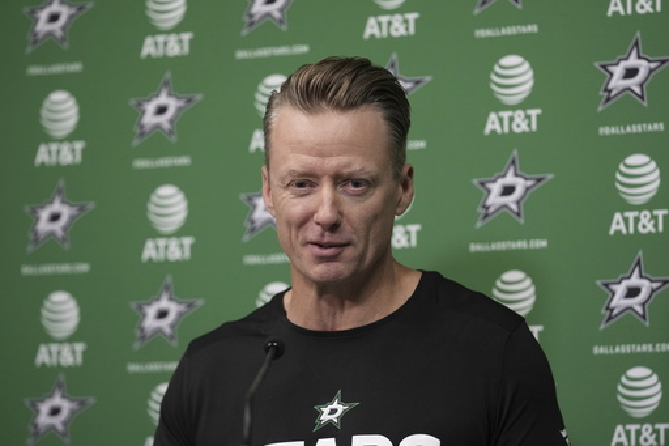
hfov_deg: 11.2
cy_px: 223
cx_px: 334
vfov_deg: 7.5
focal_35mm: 184
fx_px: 3418
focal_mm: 184
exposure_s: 1/500
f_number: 3.5
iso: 2500
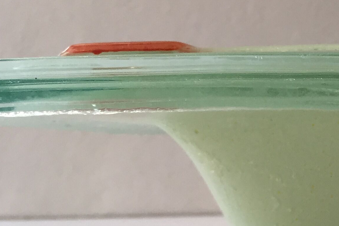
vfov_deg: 16.1
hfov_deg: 21.7
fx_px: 800
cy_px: 117
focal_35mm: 85
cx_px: 437
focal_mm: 4.15
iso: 40
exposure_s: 1/33
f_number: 2.2
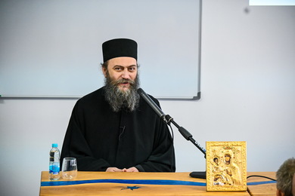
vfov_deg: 8.0
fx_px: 1413
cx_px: 148
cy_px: 98
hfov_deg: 11.9
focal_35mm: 172
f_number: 5
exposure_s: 1/125
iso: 4000
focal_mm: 115
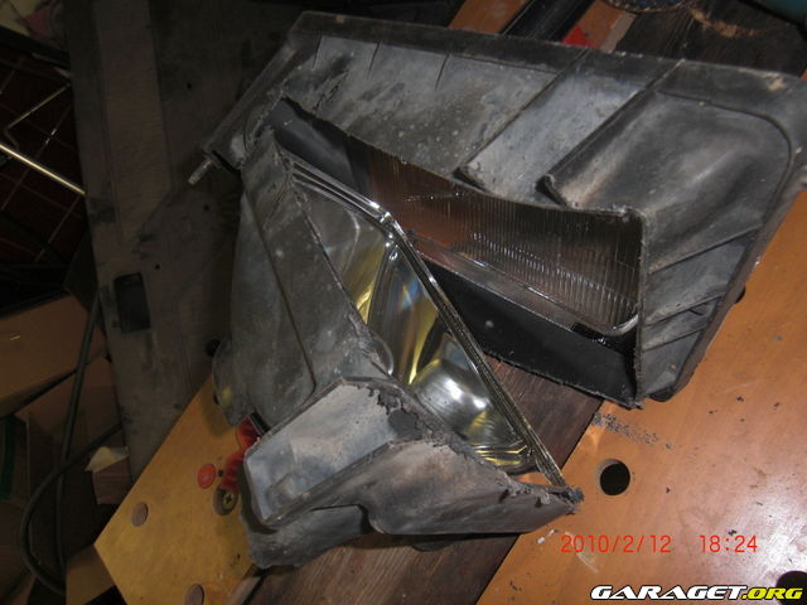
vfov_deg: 49.7
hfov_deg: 63.4
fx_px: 653
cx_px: 404
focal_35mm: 28
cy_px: 302
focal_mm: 4.9
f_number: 2.6
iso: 100
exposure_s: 1/30
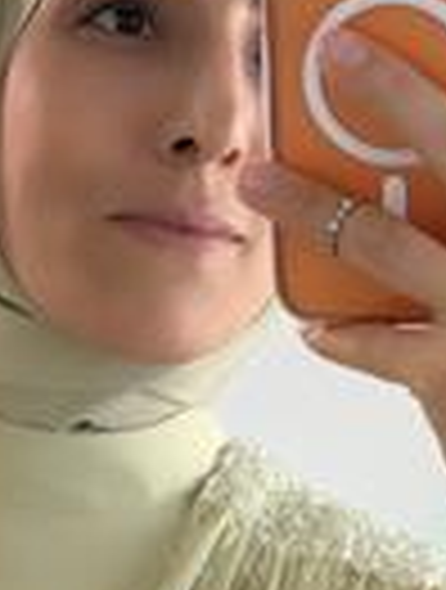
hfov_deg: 9.8
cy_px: 718
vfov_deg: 12.7
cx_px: 27
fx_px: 2581
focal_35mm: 151
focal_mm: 6.76
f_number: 1.78
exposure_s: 1/152
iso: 50
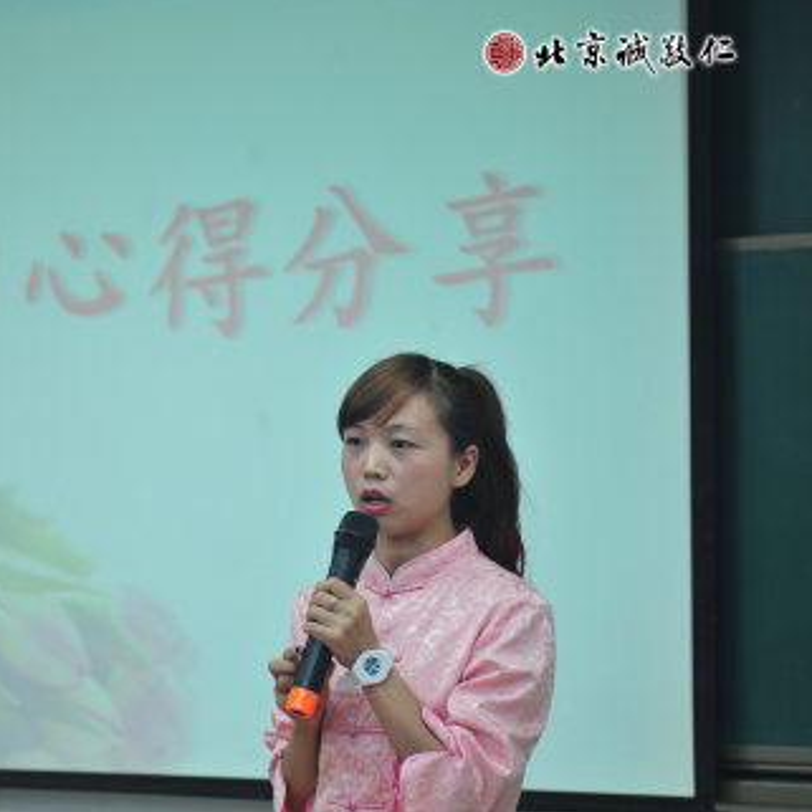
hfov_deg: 12.8
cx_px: 205
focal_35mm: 136
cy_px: 403
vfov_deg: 12.8
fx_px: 3609
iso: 200
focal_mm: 70
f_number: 2.8
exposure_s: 1/60
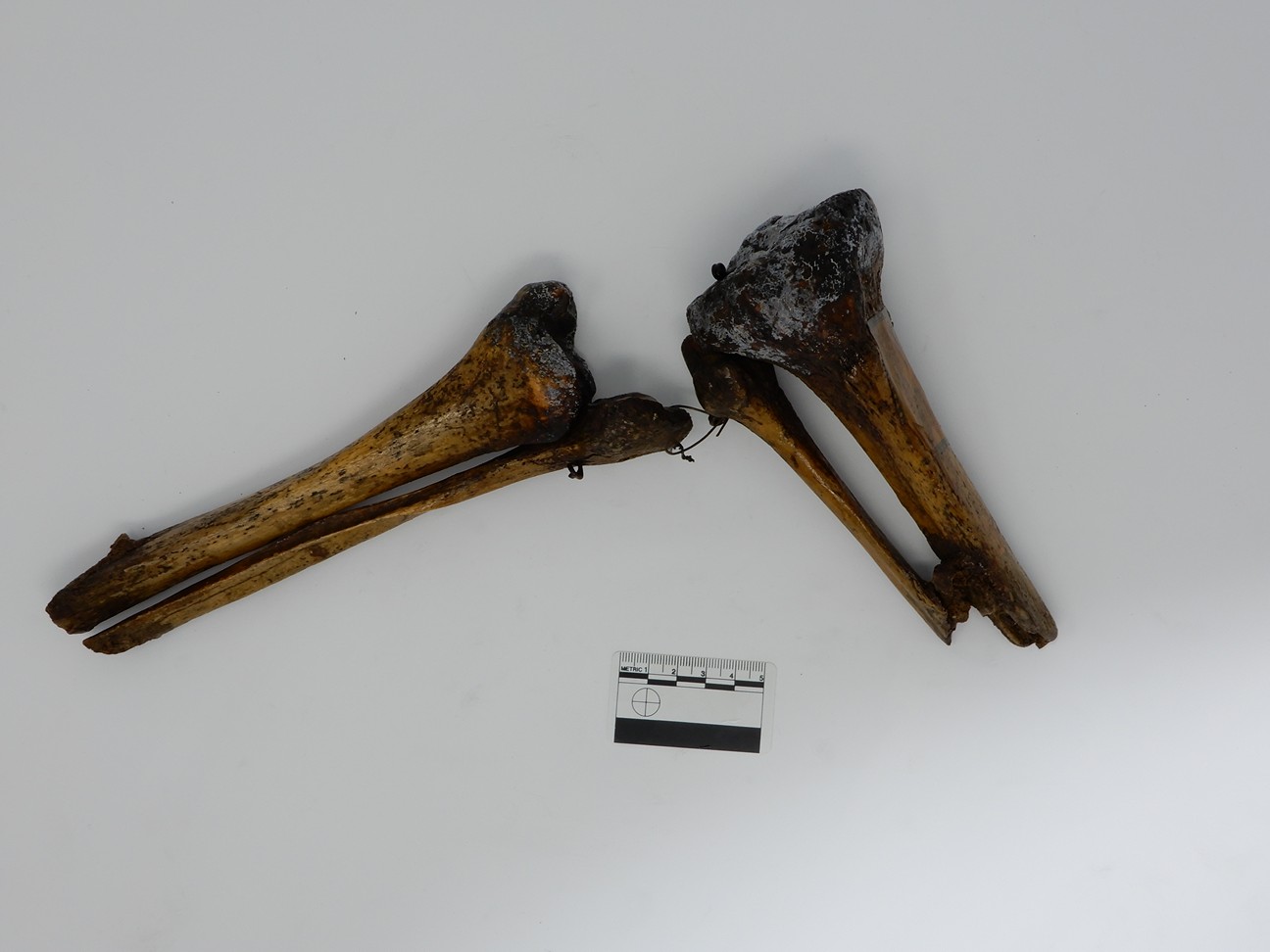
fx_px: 1834
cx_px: 635
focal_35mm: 50
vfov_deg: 29.1
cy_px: 476
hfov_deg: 38.2
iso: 80
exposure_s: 1/60
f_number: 6.3
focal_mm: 8.9
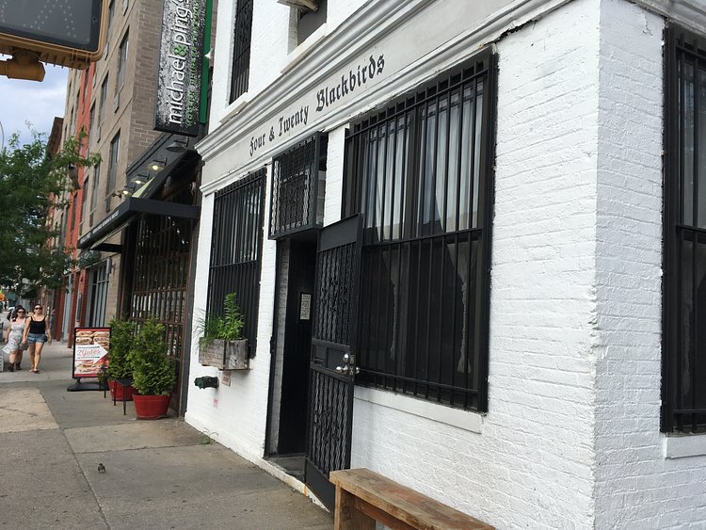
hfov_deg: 61.6
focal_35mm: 29
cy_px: 265
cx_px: 353
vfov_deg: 48.3
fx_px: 592
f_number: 2.2
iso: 25
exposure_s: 1/509
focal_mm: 4.15
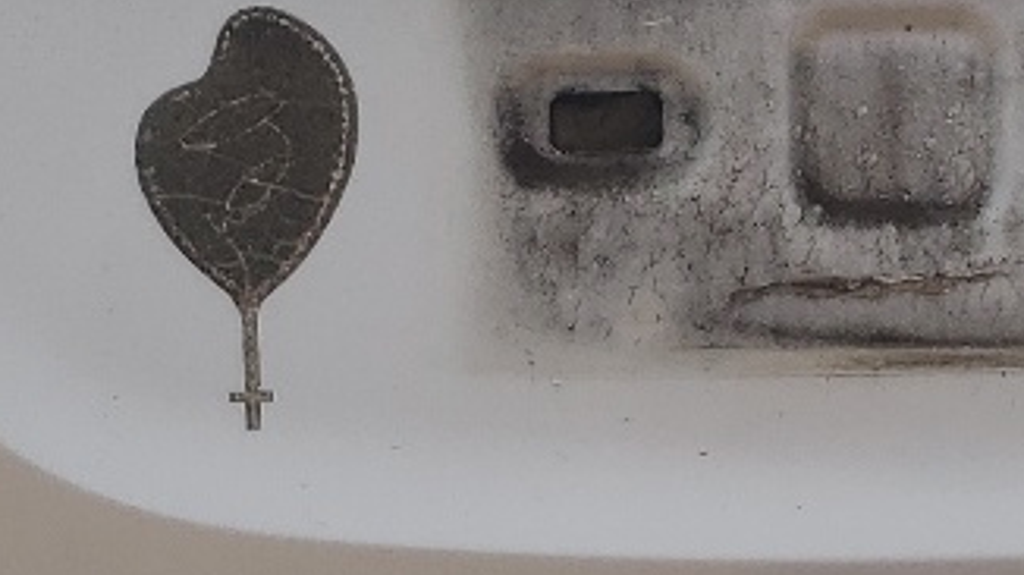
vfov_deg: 8.7
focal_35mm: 139
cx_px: 996
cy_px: 167
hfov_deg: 15.2
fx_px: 3772
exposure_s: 1/10000
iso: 50
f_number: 1.5
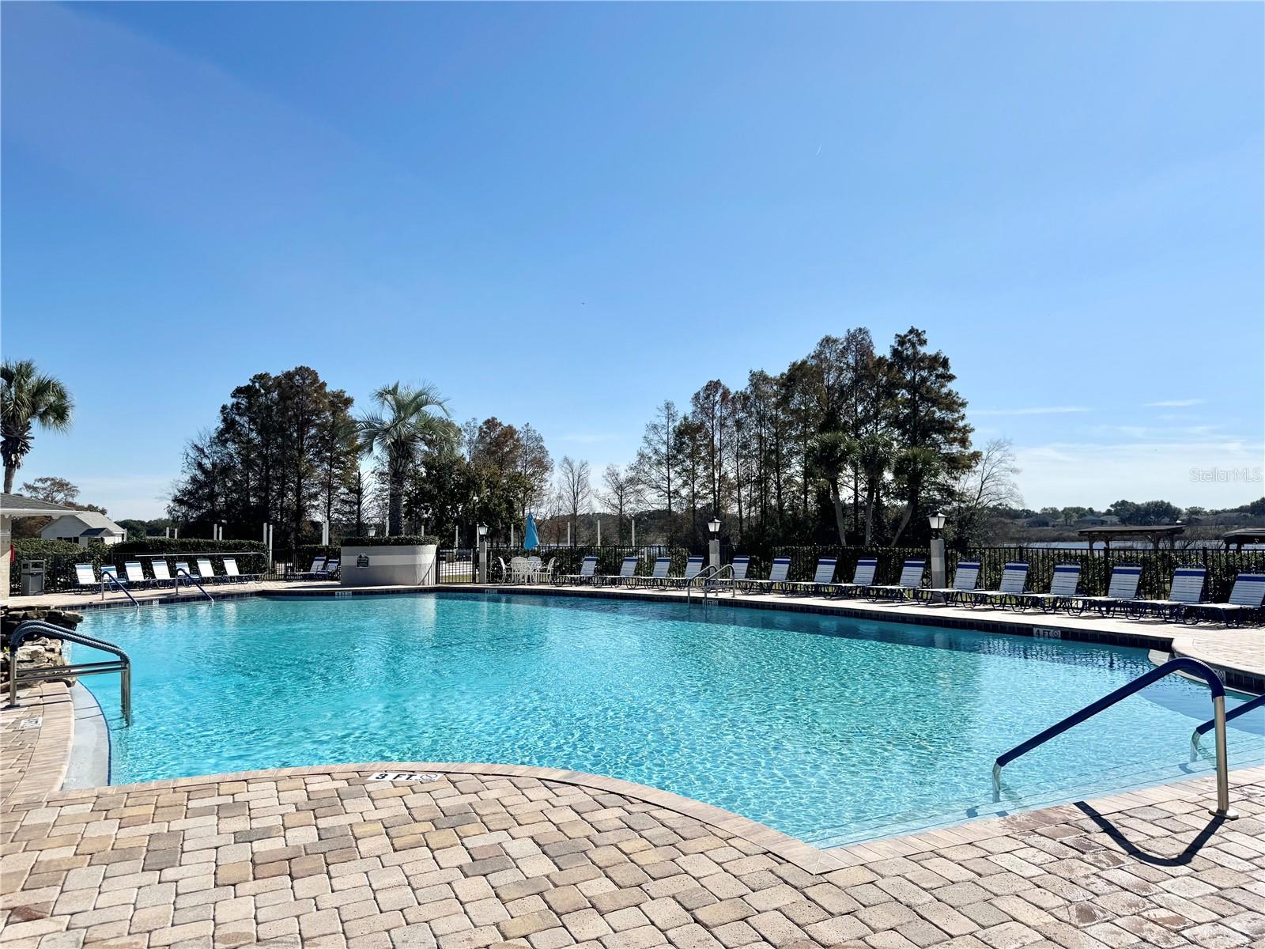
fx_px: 877
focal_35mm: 24
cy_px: 474
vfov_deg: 56.8
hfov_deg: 71.6
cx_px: 632
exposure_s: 1/10417
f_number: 1.78
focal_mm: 6.76
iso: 80
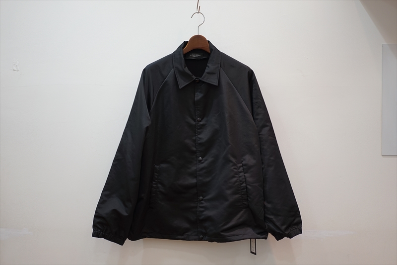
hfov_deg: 36.3
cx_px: 198
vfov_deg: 24.6
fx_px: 606
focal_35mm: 55
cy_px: 132
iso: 200
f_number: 1.8
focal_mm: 55
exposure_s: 1/60
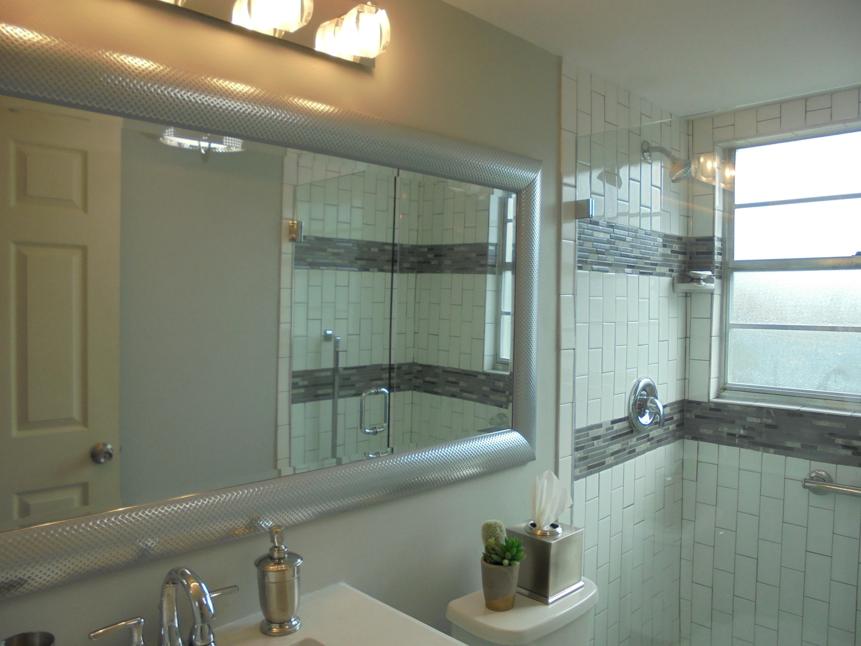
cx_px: 430
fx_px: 647
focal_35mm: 26
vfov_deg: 53.1
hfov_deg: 67.3
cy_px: 323
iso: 100
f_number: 3.5
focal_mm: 4.6
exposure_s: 1/125
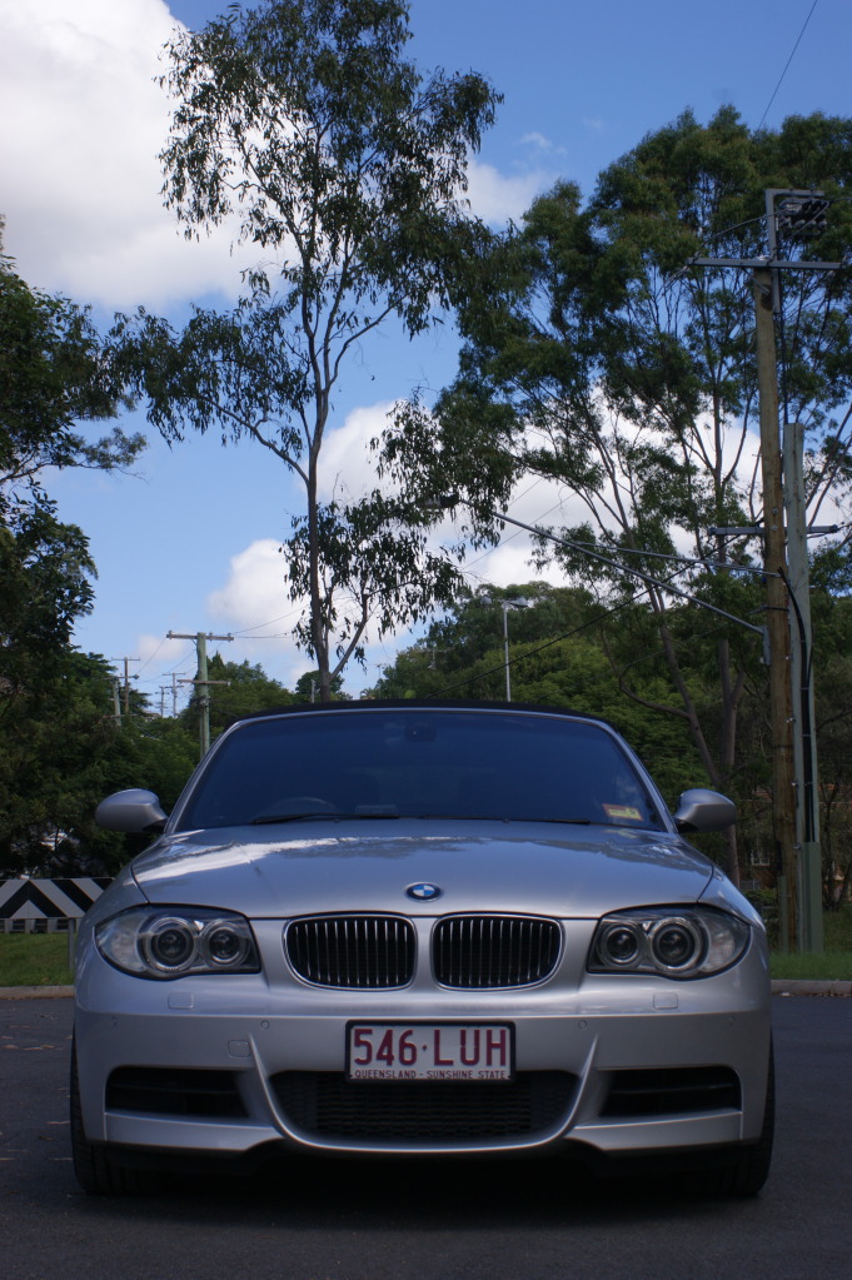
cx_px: 426
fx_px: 2132
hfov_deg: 22.6
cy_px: 640
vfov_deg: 33.4
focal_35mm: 60
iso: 100
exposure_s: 1/100
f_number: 11
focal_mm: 40
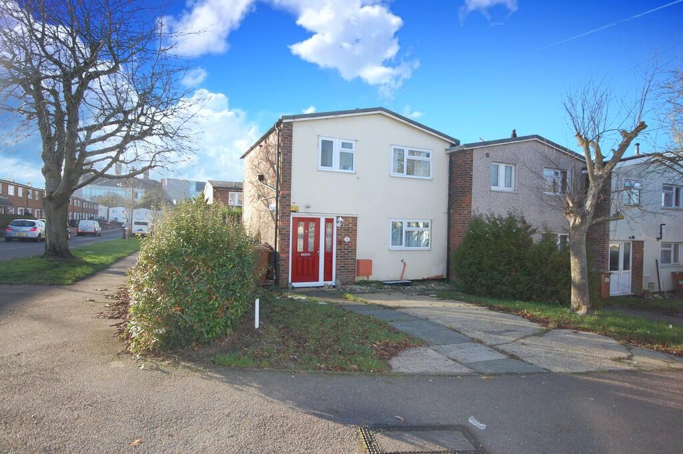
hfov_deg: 81.2
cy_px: 227
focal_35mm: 21
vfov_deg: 59.4
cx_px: 342
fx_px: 398
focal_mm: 14
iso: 400
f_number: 4.8
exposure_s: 1/400
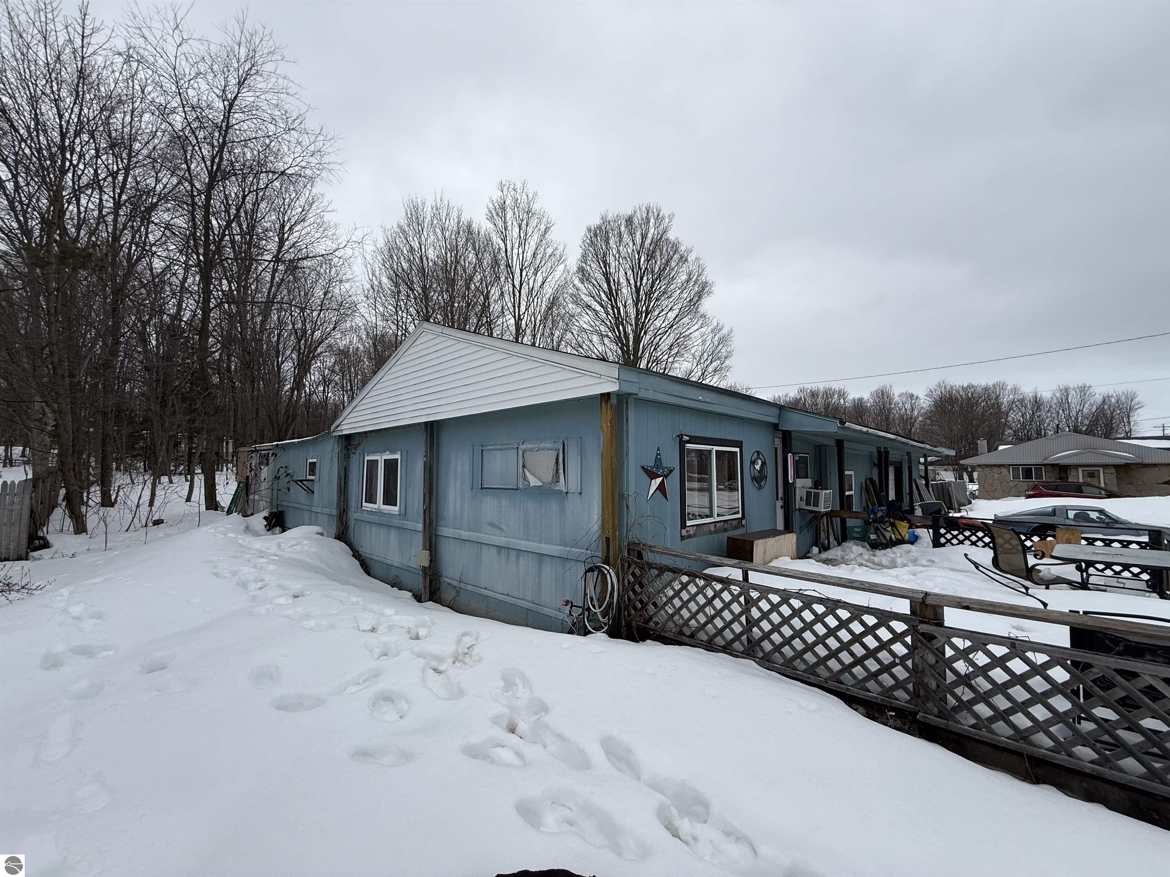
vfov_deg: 85.7
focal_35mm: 14
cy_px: 438
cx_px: 585
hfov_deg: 102.1
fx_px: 473
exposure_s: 1/914
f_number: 2.2
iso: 50
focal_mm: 2.22
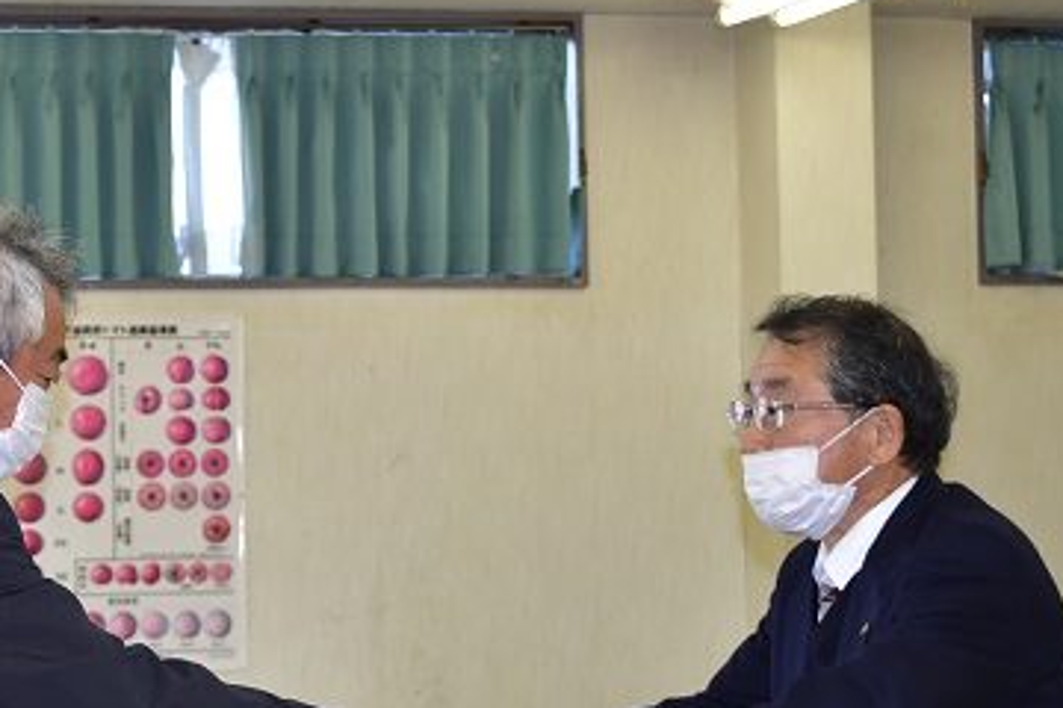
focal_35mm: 122
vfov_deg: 11.2
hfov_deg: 16.7
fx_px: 3599
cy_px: 504
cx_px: 245
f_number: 5
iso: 800
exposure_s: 1/200
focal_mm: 45
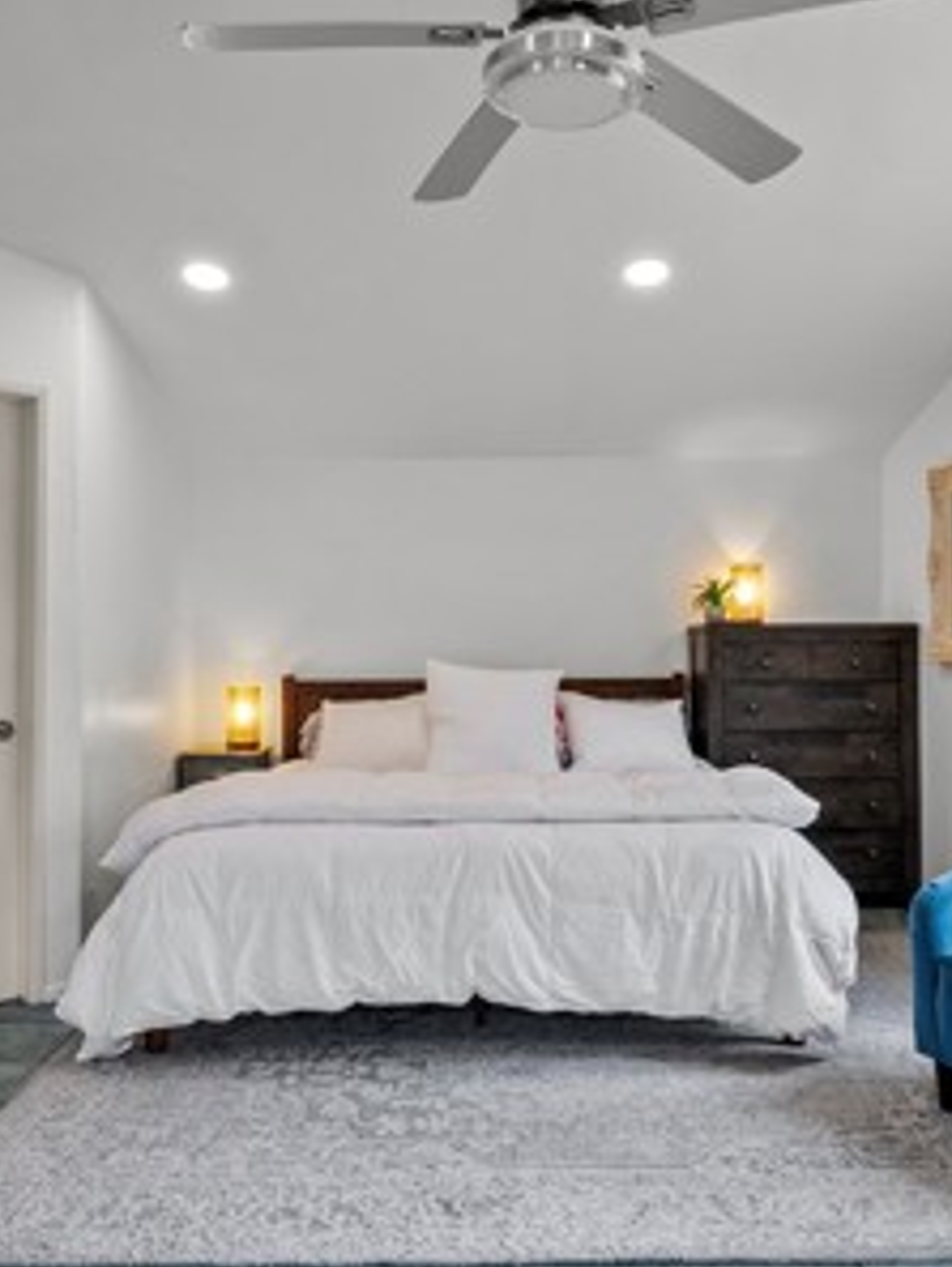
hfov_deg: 48.2
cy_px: 659
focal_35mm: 29
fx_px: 1063
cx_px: 495
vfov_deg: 61.6
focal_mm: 14
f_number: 9
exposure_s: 1/3
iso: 100
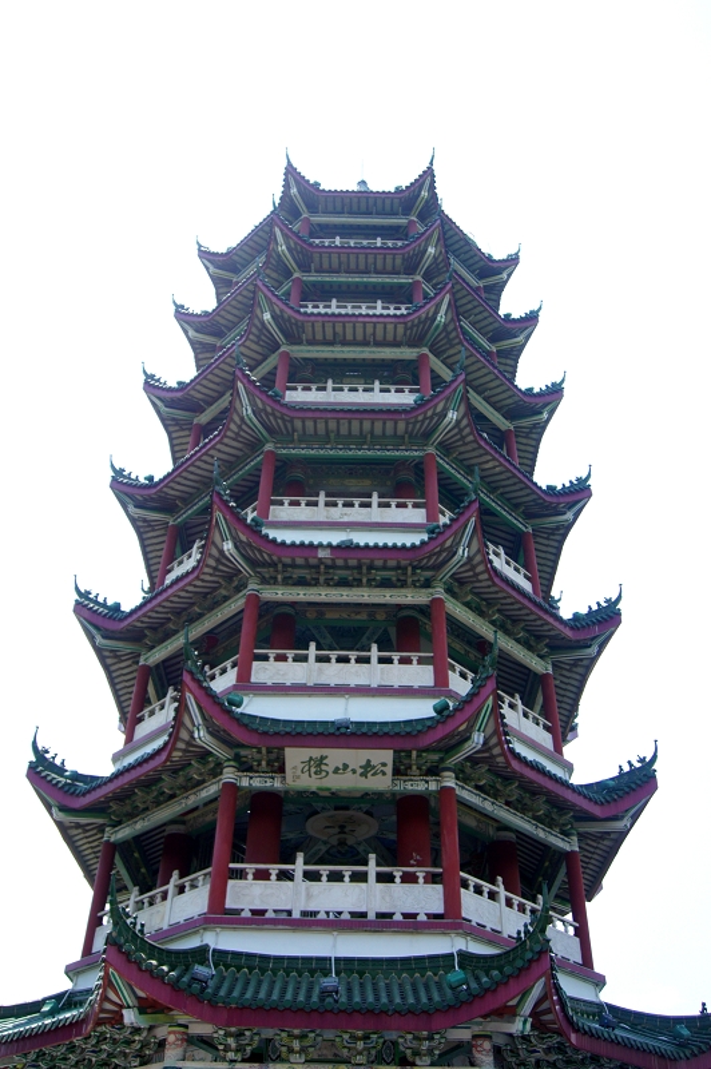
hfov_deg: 43.5
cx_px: 356
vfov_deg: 62.0
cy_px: 534
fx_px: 890
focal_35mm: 30
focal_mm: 20
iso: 200
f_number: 4.5
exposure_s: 1/1000
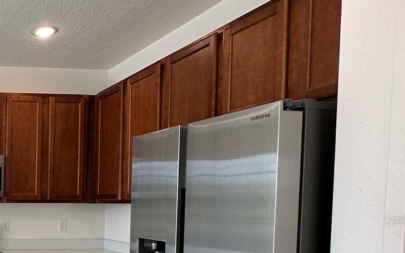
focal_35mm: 38
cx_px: -73
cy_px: 220
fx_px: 420
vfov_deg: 32.2
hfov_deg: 38.9
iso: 125
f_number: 2.2
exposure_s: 1/120
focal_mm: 2.22
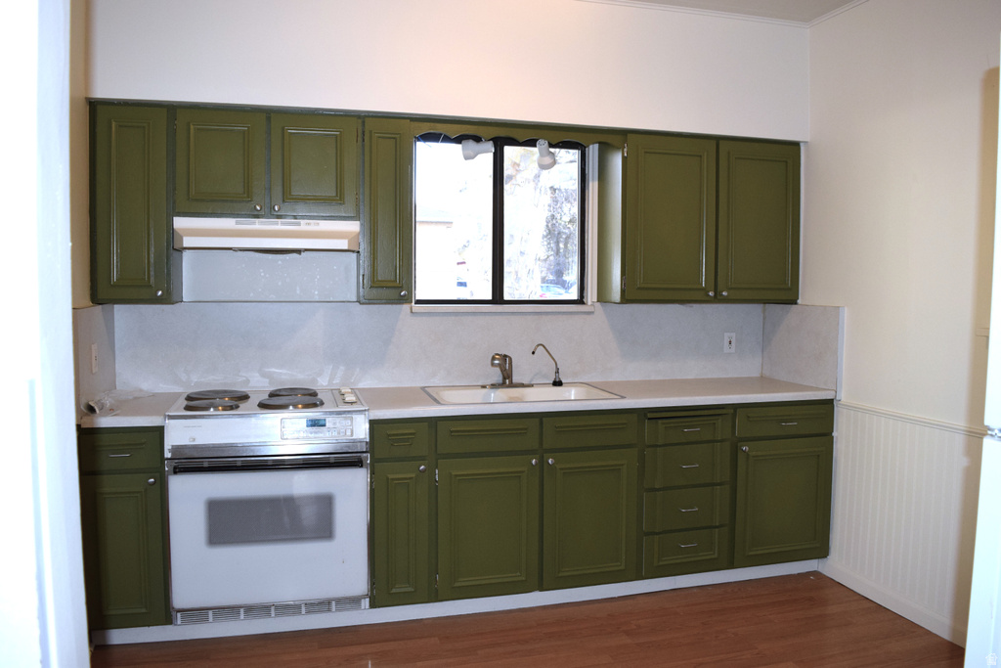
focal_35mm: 27
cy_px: 334
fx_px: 751
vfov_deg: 47.9
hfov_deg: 67.4
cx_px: 500
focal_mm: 18
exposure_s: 1/100
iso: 800
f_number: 5
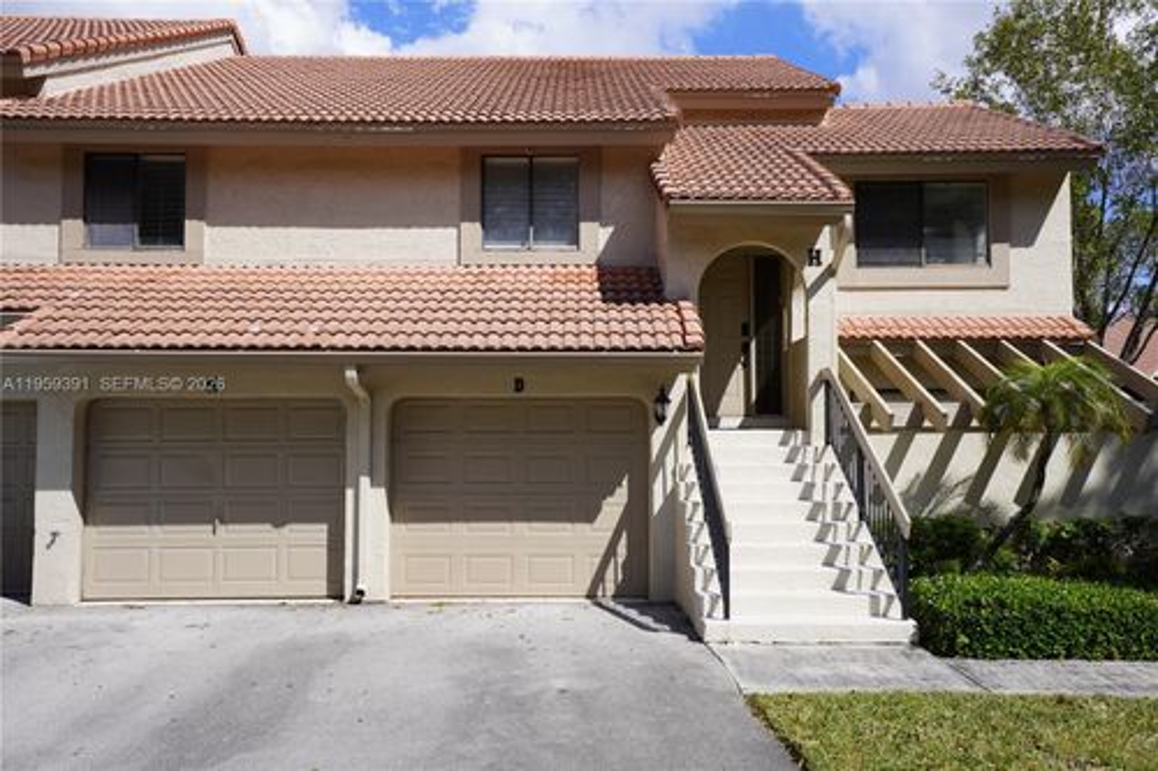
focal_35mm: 30
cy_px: 386
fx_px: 965
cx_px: 579
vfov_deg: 43.6
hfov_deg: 61.9
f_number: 5
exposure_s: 1/800
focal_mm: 20
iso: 100
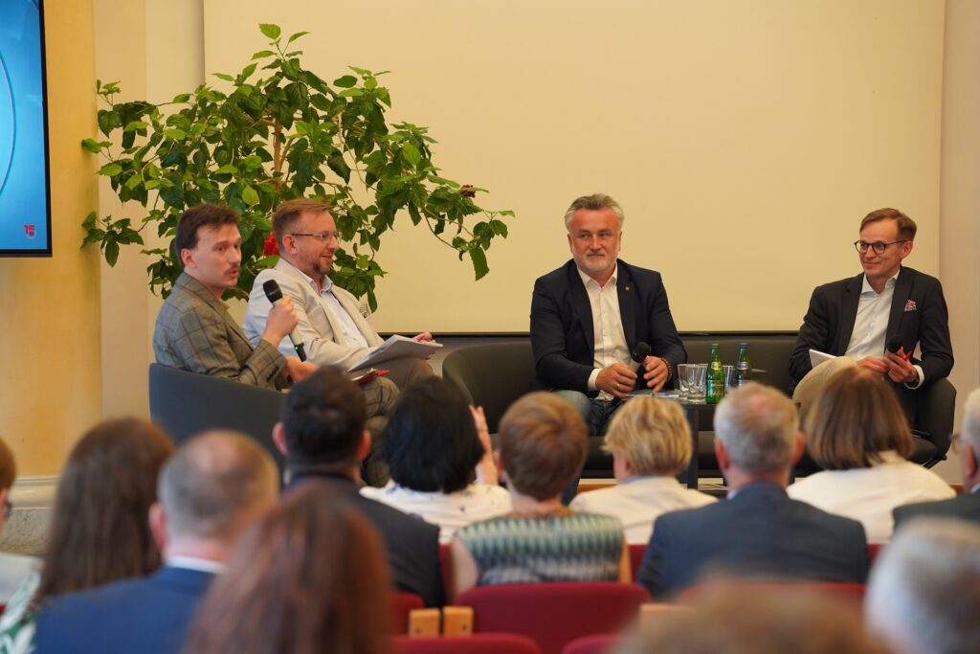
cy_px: 327
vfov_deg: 10.2
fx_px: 3664
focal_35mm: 135
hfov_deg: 15.2
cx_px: 490
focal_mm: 134.6
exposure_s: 1/160
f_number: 4
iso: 1600
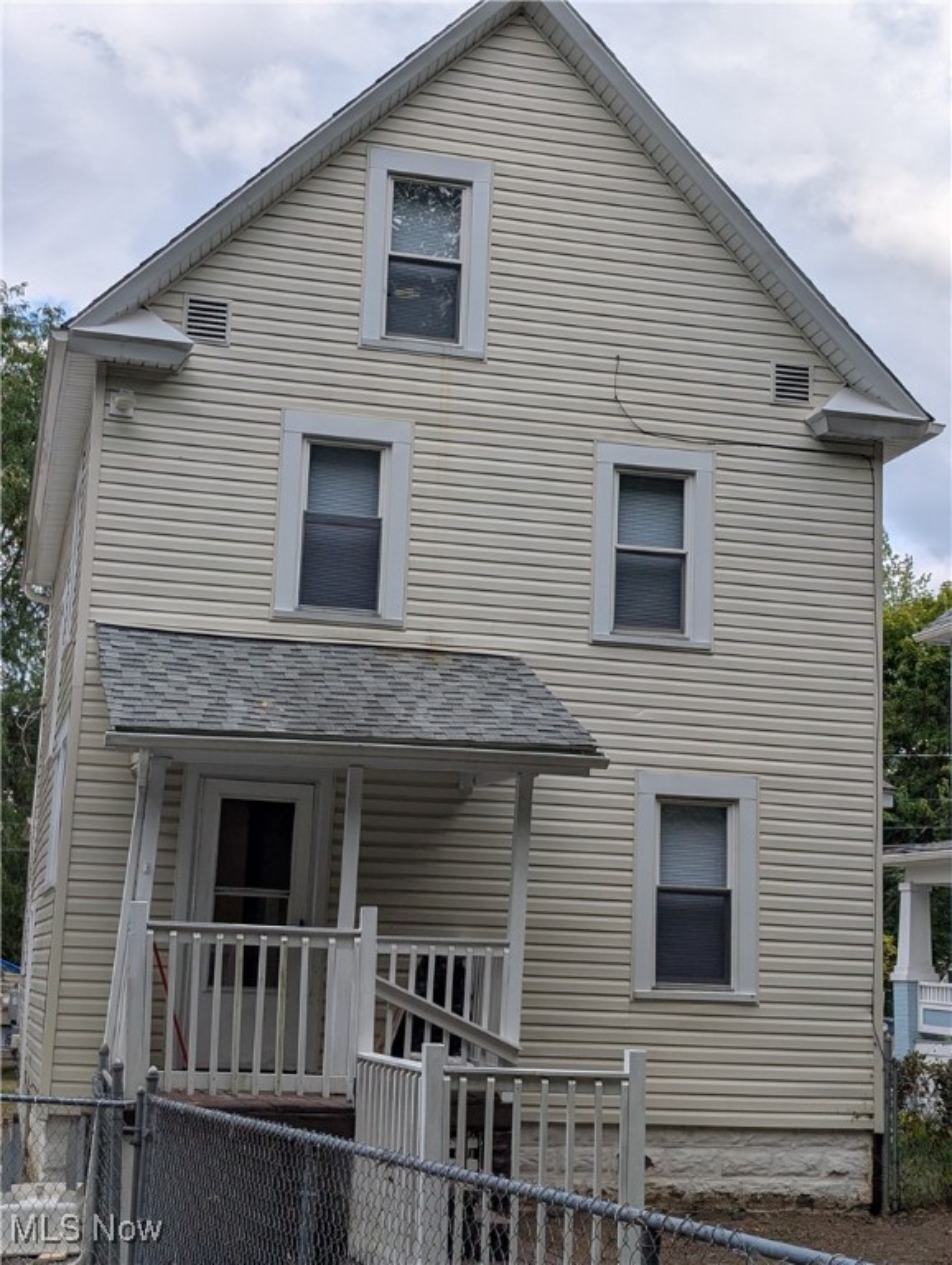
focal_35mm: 49
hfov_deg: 29.7
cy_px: 632
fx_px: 1793
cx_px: 476
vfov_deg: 38.9
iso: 21
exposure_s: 1/727
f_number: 1.68
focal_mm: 6.9
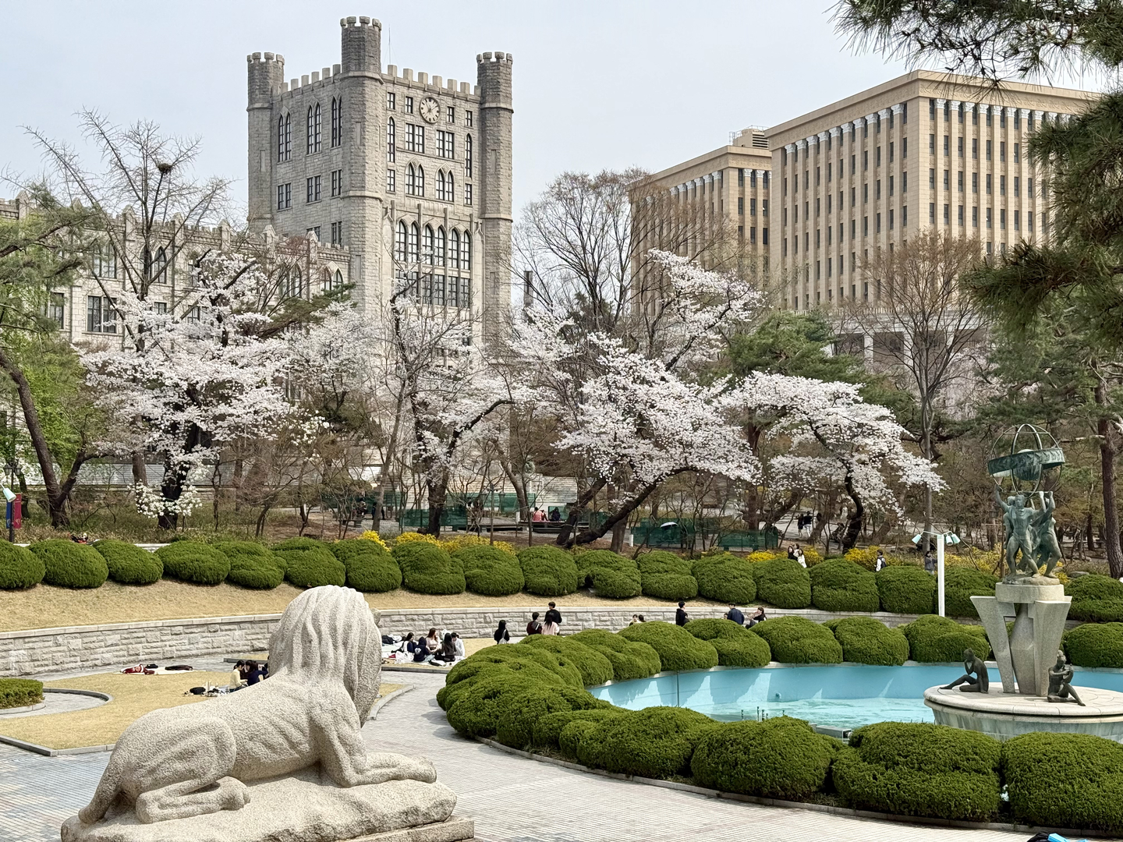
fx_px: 1557
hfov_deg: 39.7
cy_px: 421
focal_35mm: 48
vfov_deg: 30.3
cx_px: 562
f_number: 1.78
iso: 80
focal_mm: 6.76
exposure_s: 1/5587
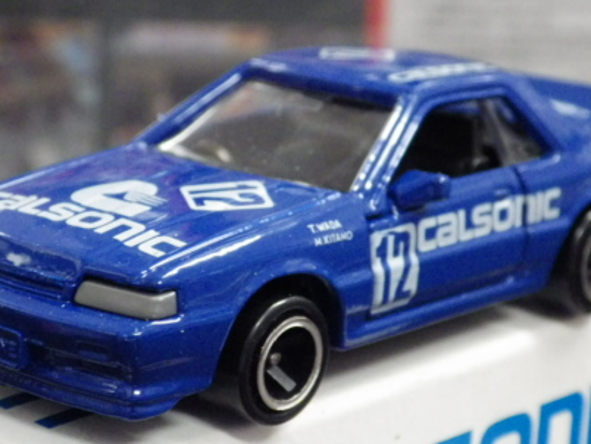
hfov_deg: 17.4
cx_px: 275
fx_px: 1930
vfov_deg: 13.1
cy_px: 263
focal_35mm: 113
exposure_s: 1/25
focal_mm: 12.8
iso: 1000
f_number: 4.2
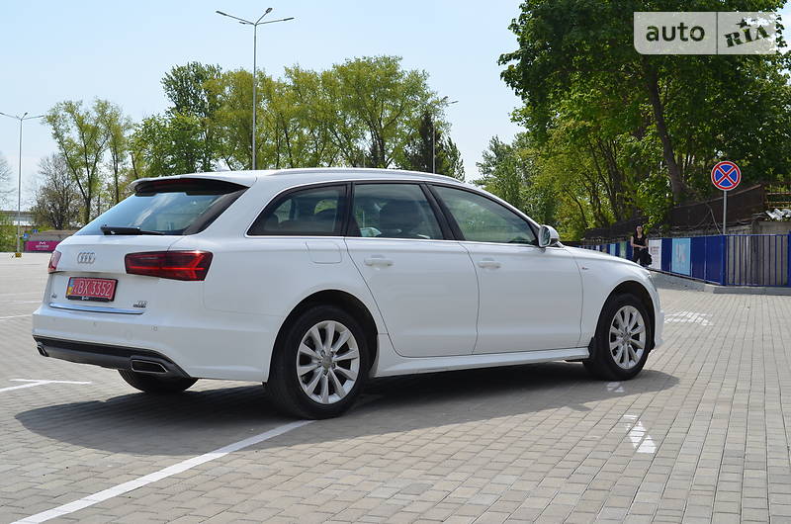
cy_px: 262
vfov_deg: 25.6
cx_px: 396
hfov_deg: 37.9
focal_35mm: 52
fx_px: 1151
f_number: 8
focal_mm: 35
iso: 100
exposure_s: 1/250
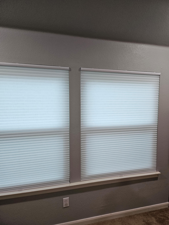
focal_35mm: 24
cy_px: 112
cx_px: 84
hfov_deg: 56.8
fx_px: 156
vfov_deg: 71.6
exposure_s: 1/120
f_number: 1.8
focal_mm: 5
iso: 200
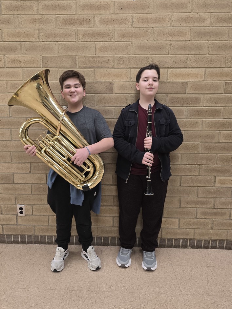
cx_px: 110
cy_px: 149
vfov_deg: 69.4
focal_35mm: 25
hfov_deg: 54.9
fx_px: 223
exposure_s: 1/120
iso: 250
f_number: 1.7
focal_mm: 6.3
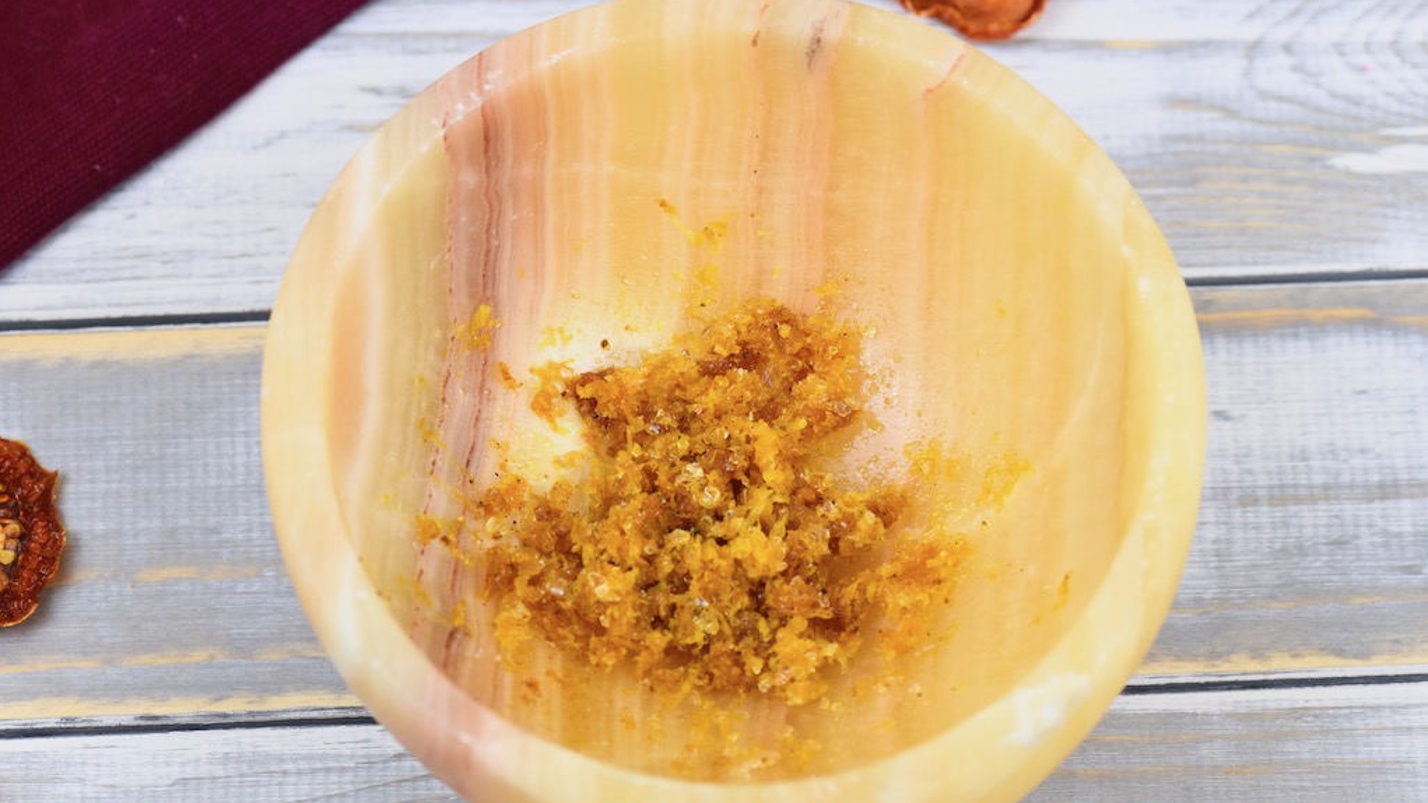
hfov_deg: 13.0
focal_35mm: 166
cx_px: 715
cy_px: 402
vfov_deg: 7.3
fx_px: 6267
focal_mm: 105
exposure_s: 1/160
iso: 400
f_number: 6.3
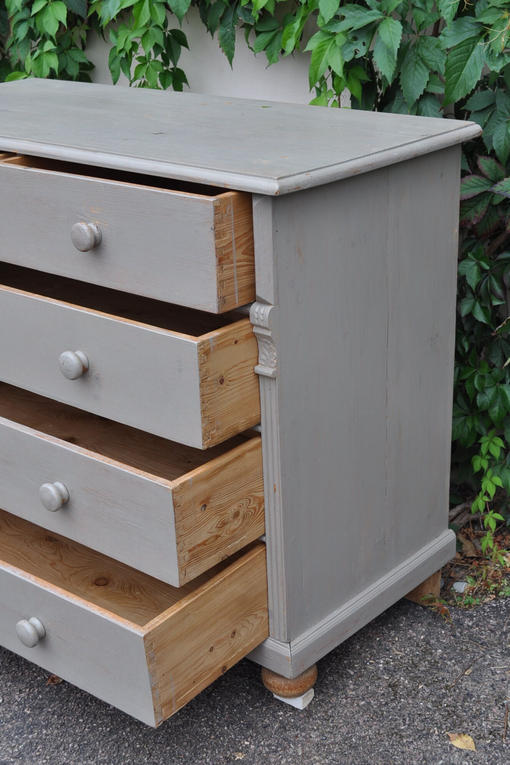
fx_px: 1169
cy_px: 383
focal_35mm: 55
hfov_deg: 24.6
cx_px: 271
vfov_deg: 36.2
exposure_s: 1/125
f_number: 5.6
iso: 200
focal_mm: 34
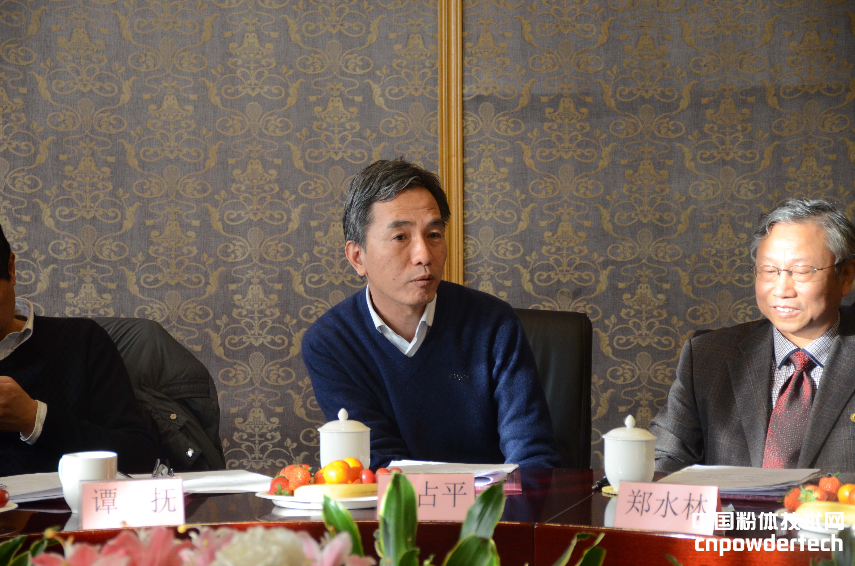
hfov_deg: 17.1
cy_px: 283
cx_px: 428
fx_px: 2844
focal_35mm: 120
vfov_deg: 11.4
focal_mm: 80
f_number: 5.3
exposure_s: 1/60
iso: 1250
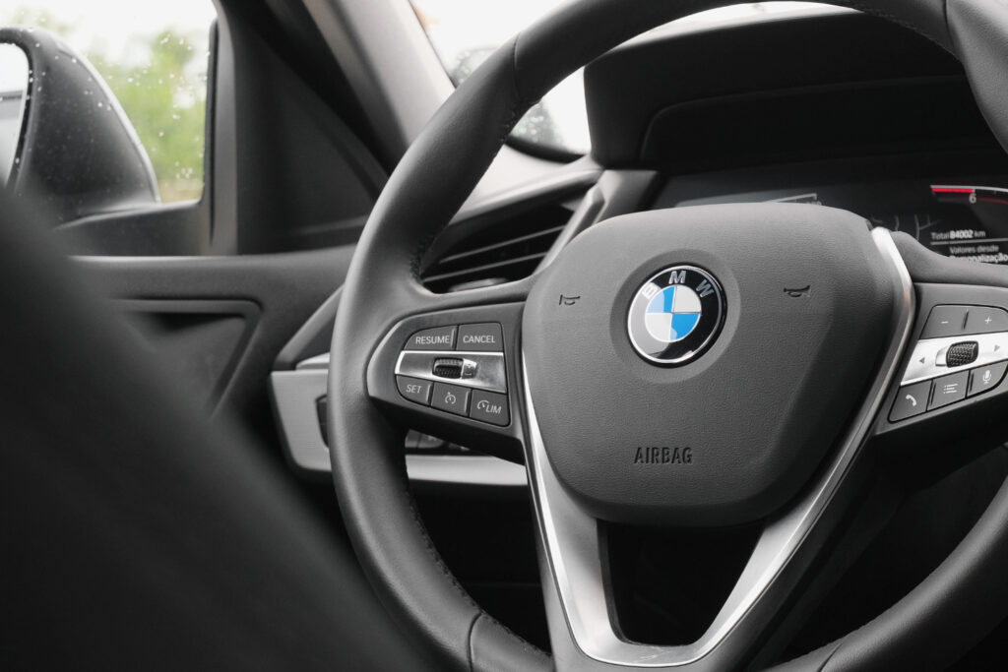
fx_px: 1904
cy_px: 336
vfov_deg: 20.0
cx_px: 504
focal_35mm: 68
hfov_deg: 29.7
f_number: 8
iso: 2000
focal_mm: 45
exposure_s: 1/100
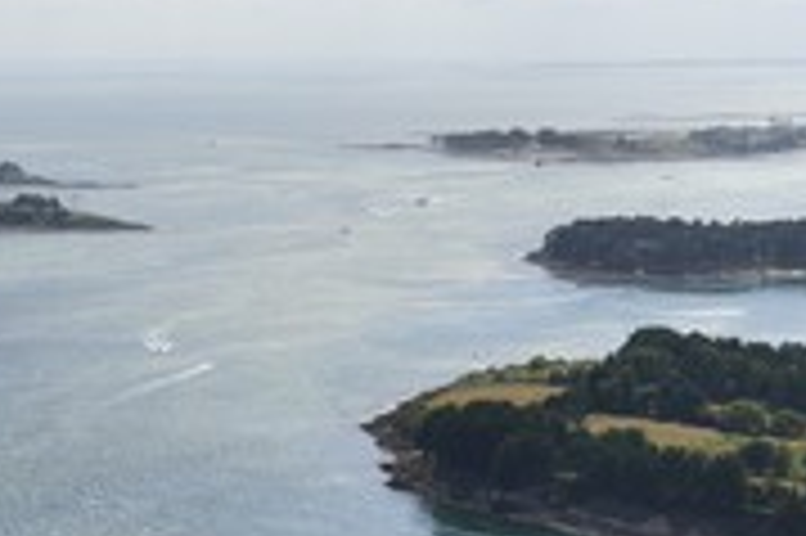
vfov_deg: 12.1
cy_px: 423
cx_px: -133
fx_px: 2528
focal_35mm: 113
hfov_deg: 17.4
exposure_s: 1/1000
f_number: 11
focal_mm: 48
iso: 400
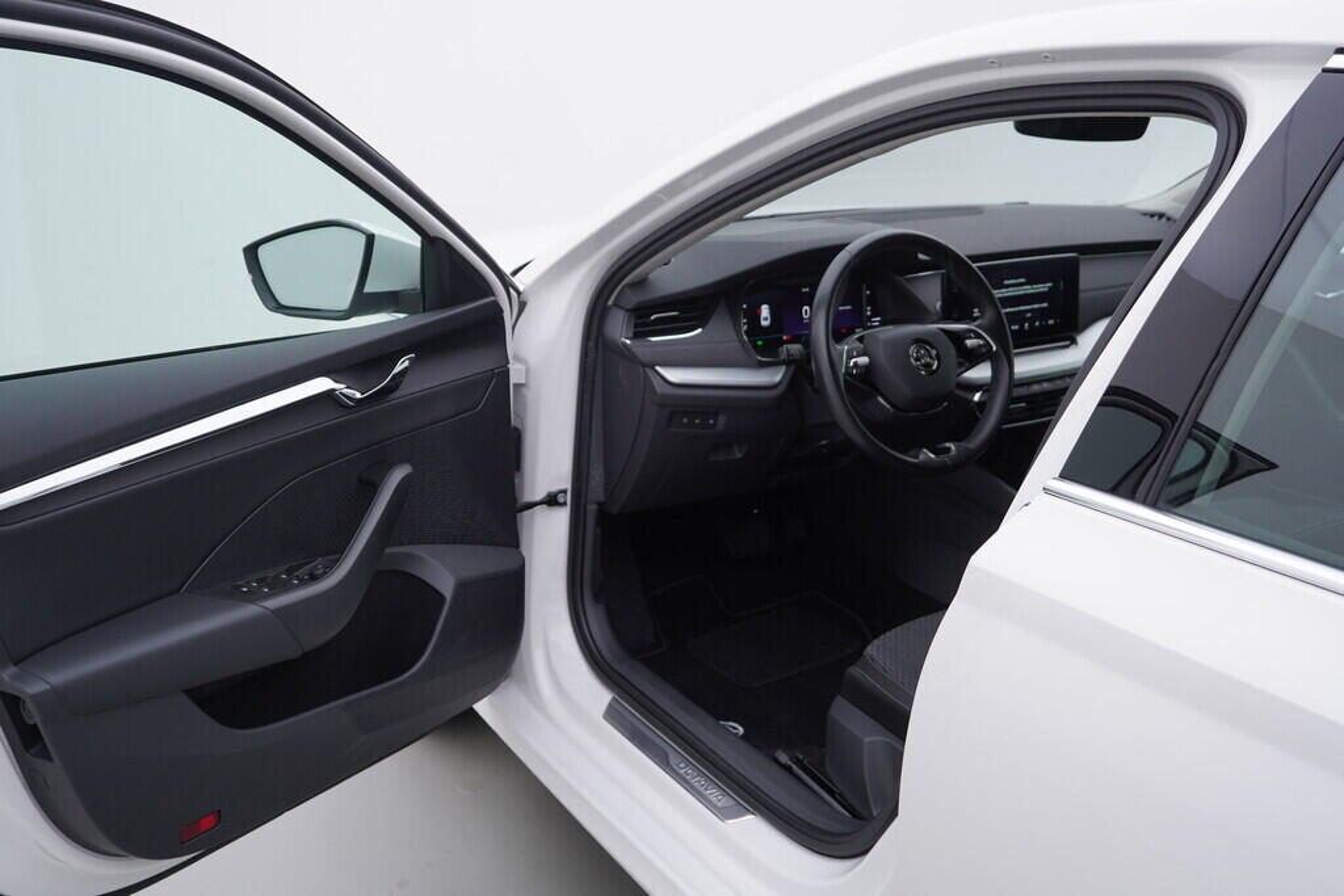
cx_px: 672
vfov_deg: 36.9
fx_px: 1344
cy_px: 448
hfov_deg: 53.1
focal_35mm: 36
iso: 125
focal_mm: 24
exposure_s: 1/60
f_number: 4
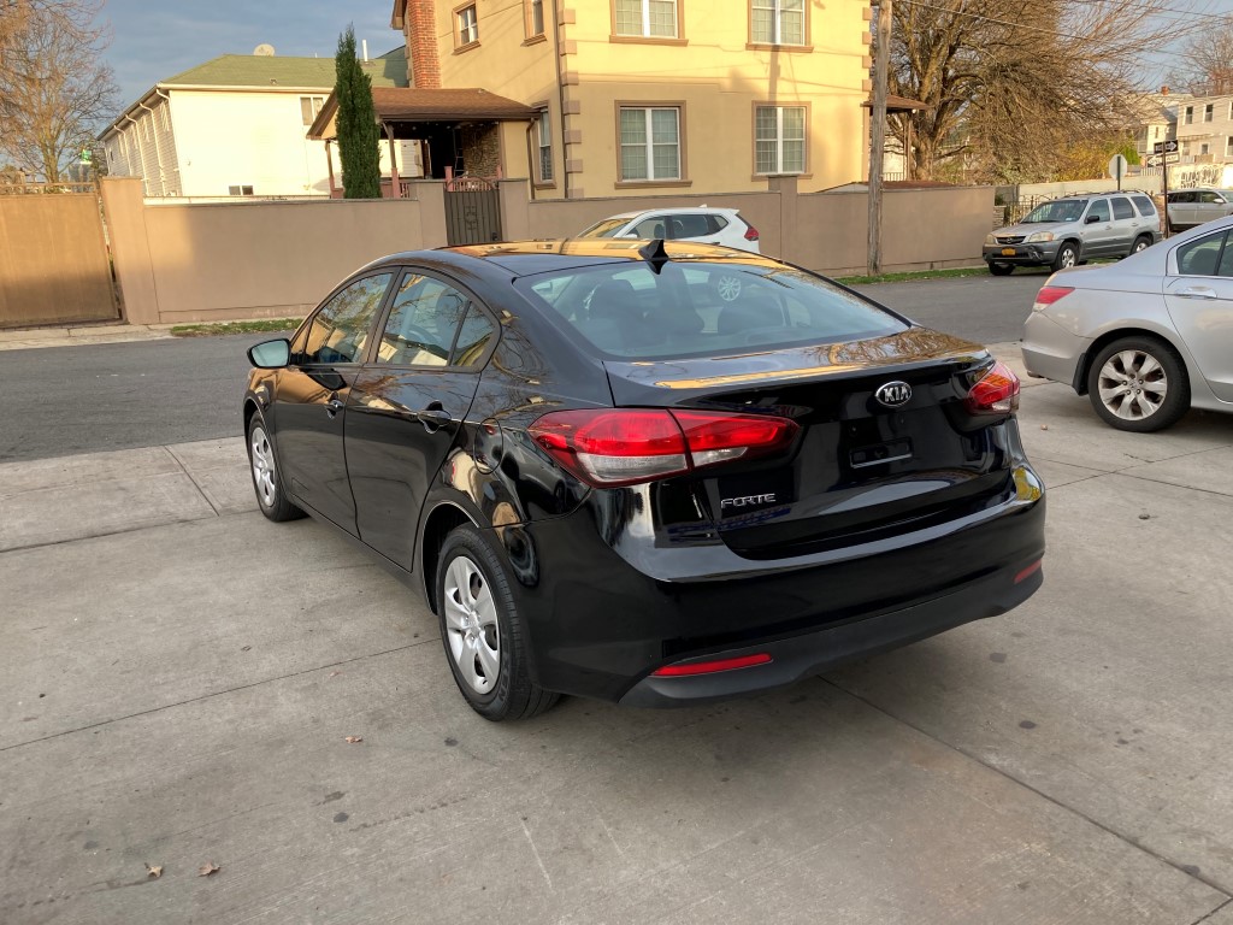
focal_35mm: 28
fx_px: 997
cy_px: 462
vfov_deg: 49.7
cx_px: 616
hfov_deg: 63.4
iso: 25
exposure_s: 1/120
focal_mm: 3.99
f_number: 1.8
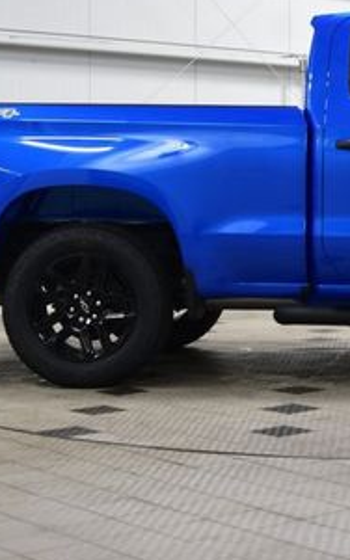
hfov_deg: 13.9
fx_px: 1389
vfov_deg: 22.7
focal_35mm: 91
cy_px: 194
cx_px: 426
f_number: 6.3
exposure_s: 1/15
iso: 450
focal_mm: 28
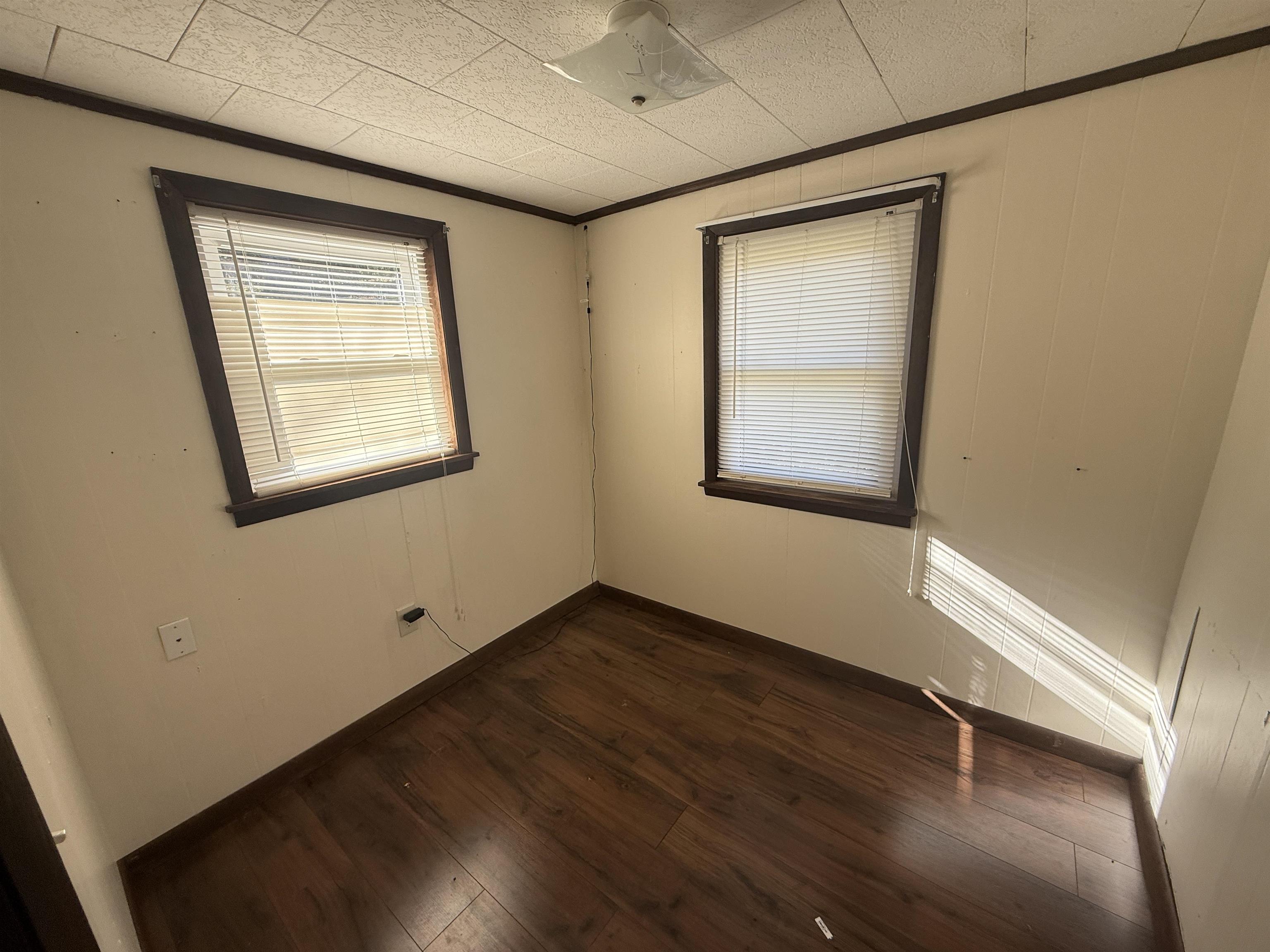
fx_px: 514
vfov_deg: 85.7
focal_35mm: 14
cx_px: 635
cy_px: 476
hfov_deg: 102.1
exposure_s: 1/99
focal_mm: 2.22
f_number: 2.2
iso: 80
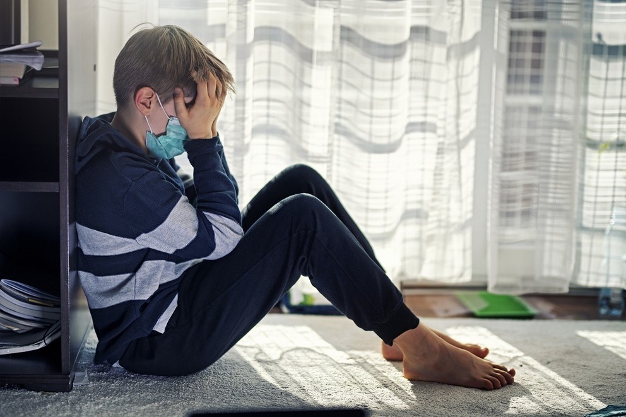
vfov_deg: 16.1
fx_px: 1478
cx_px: 313
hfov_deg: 23.9
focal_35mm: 85
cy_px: 208
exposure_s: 1/1000
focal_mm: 85
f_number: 1.4
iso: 64
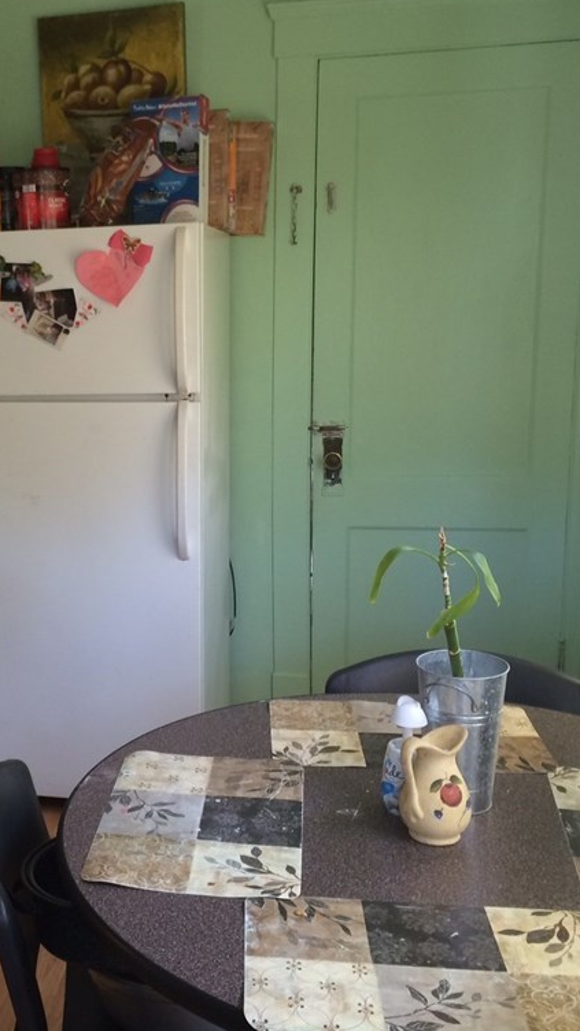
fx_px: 1176
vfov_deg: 47.4
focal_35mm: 43
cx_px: 69
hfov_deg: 26.8
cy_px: 510
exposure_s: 1/30
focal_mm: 4.15
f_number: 2.2
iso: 80
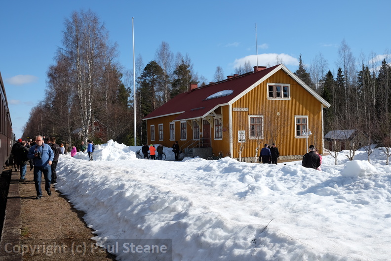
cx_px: 196
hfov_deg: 57.2
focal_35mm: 33
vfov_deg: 40.0
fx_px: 358
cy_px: 130
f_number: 8
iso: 200
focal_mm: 22.3
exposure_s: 1/420
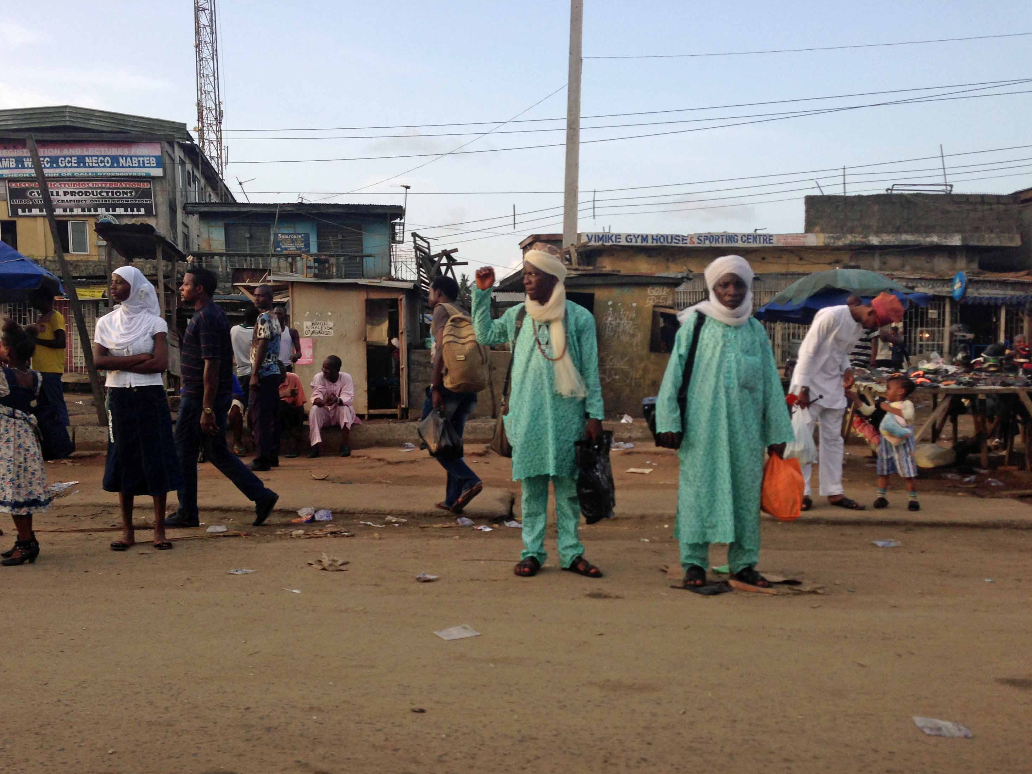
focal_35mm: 37
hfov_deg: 50.0
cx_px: 458
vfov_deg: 38.6
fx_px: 1103
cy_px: 432
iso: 50
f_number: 2.4
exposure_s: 1/583
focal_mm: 4.12
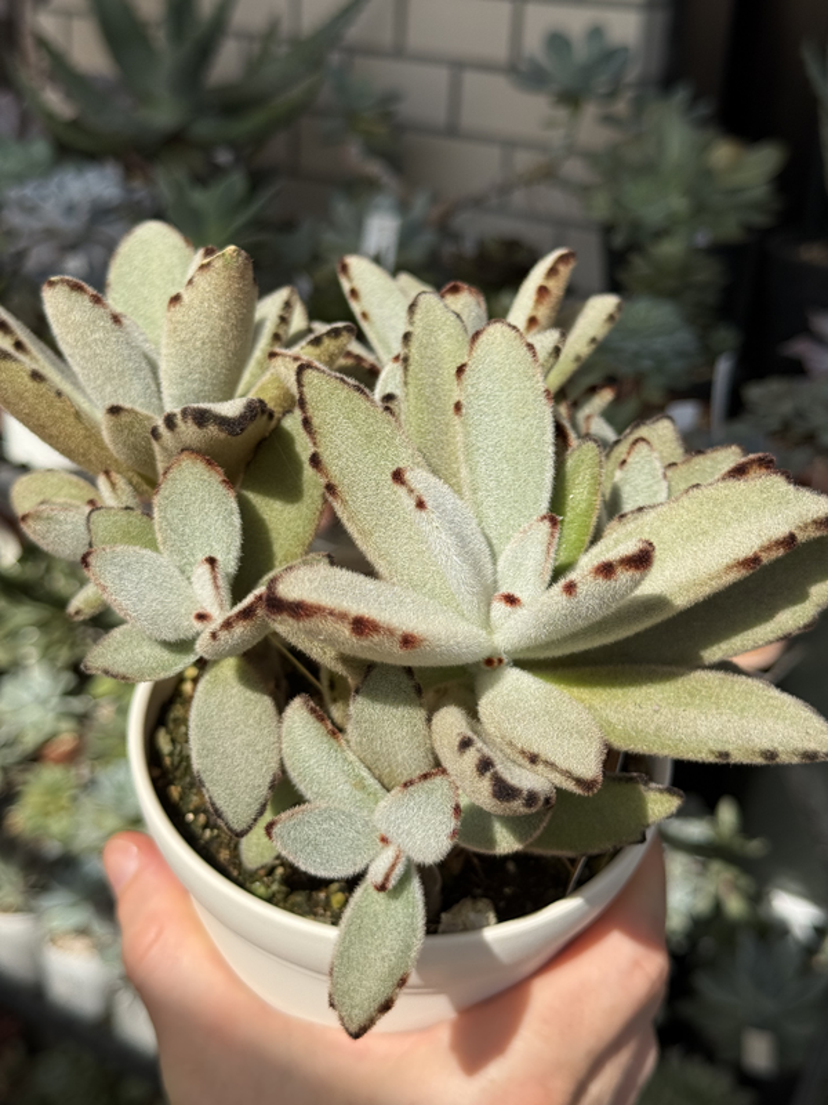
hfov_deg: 30.3
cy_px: 552
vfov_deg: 39.7
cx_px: 414
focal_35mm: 48
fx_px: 1531
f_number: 1.78
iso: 64
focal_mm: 6.76
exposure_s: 1/4329
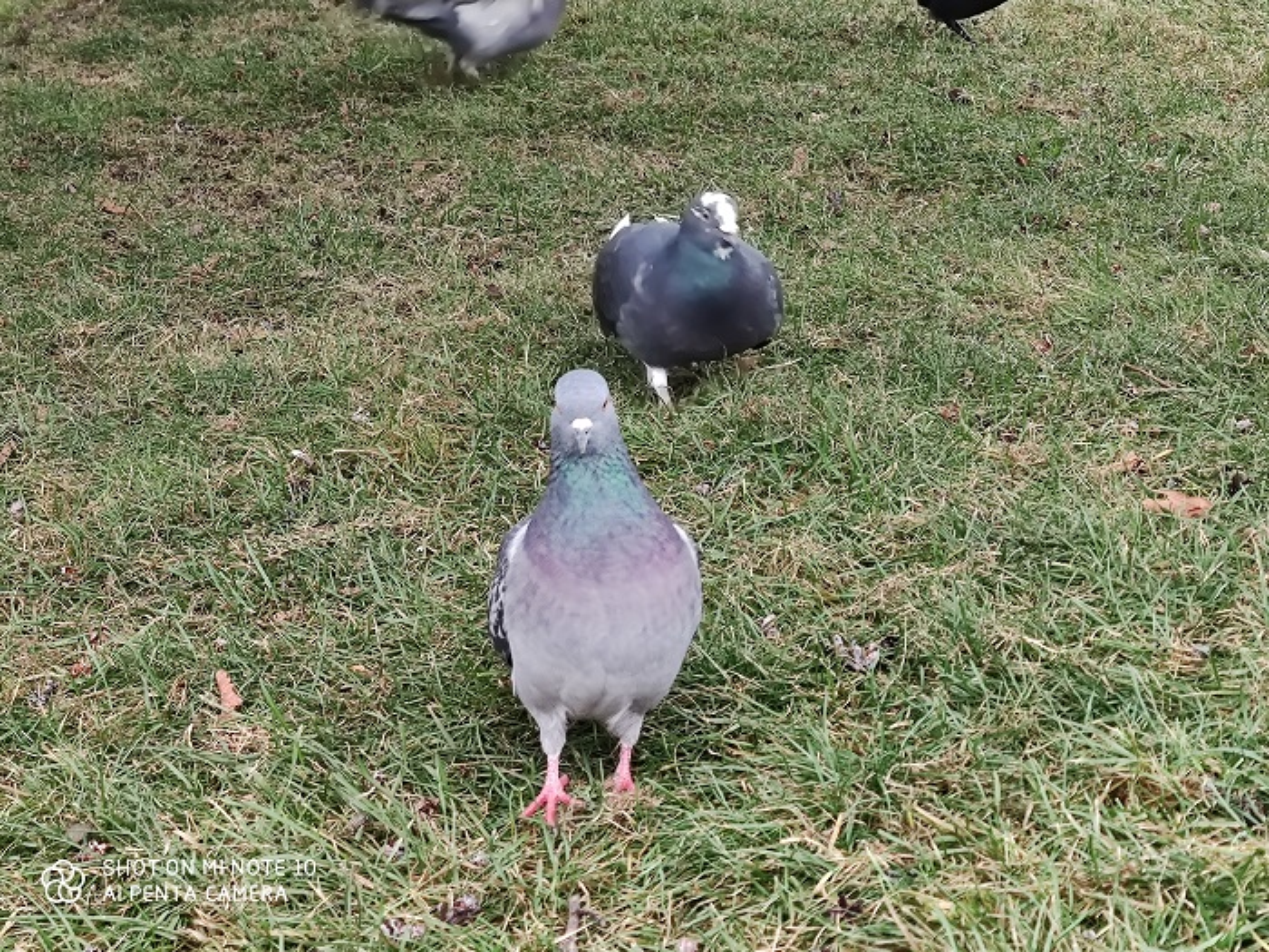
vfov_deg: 35.1
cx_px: 634
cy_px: 476
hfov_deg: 45.8
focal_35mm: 41
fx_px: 1503
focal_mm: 8.16
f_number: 2
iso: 293
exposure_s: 1/120
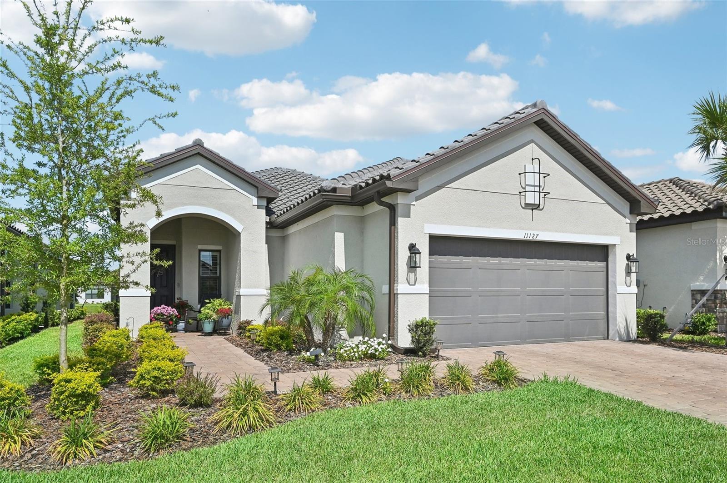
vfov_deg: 57.1
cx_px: 364
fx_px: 444
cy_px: 242
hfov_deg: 78.6
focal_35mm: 22
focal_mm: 22
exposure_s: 1/2500
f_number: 8
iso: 400
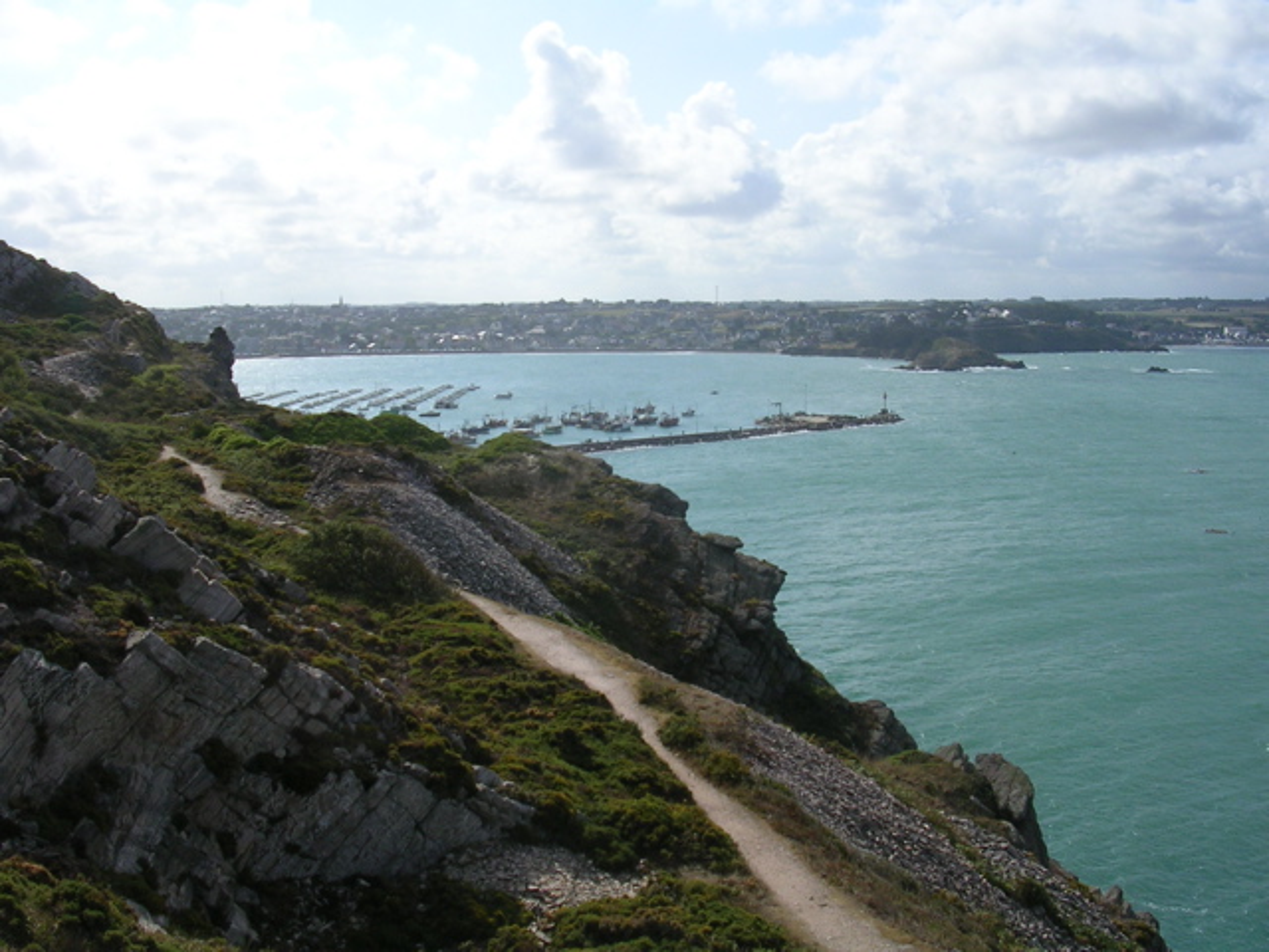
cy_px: 476
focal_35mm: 38
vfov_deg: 37.7
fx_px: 1393
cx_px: 634
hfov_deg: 49.0
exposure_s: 1/483
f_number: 5.6
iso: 50
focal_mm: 5.8
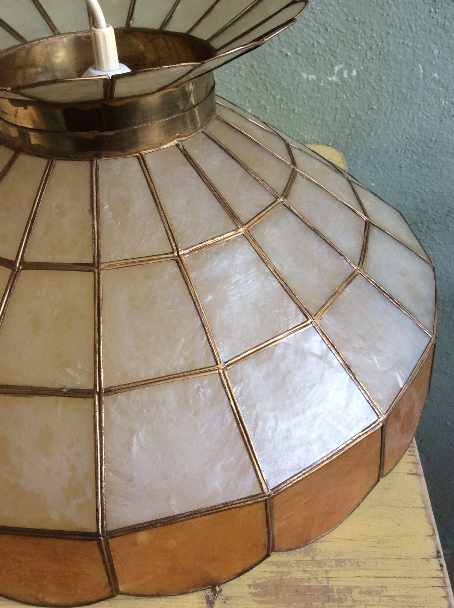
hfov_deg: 44.1
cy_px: 304
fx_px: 561
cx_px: 227
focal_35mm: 32
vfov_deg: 56.9
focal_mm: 3.3
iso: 40
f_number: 2.4
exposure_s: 1/50
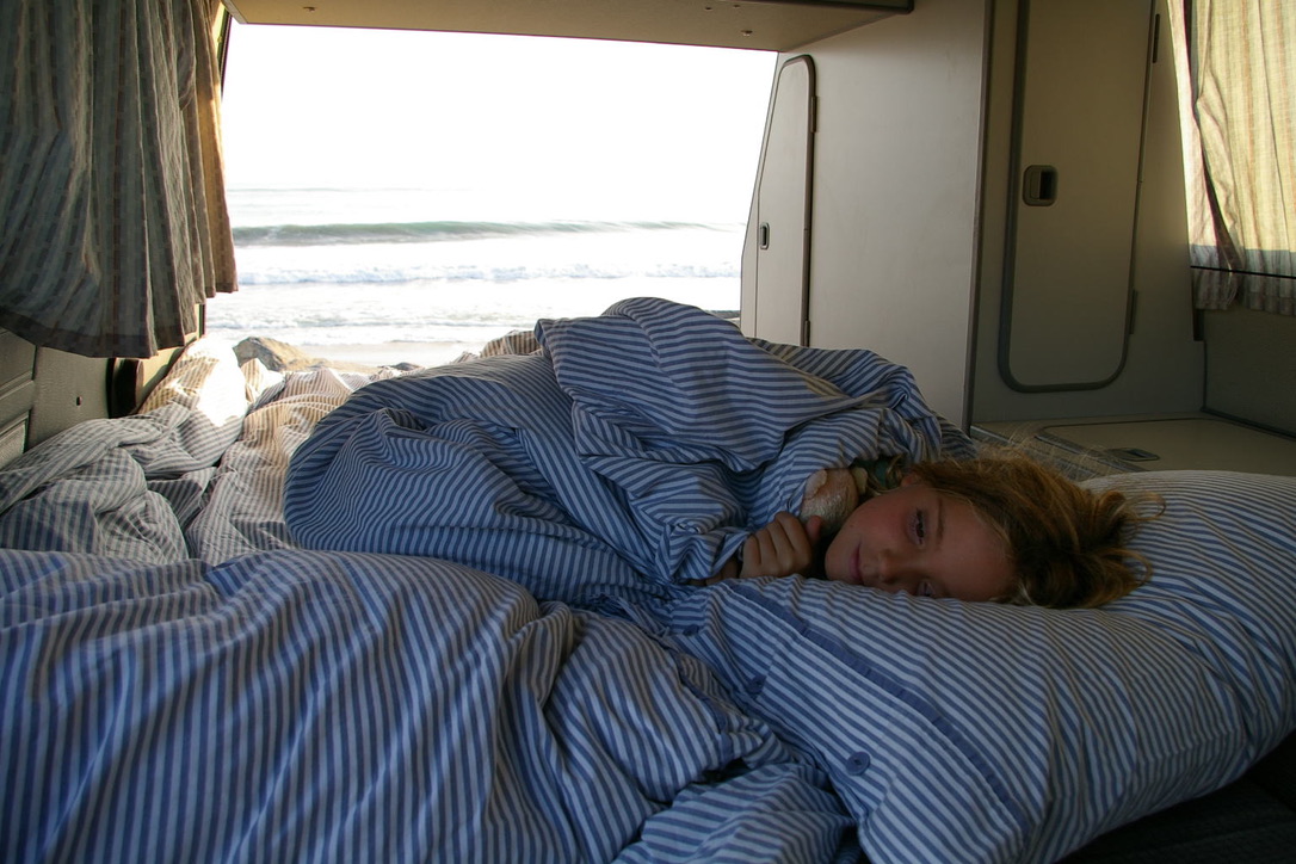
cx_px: 648
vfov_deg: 47.9
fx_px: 972
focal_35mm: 27
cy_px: 432
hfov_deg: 67.4
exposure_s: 1/90
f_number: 5.6
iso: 200
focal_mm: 18
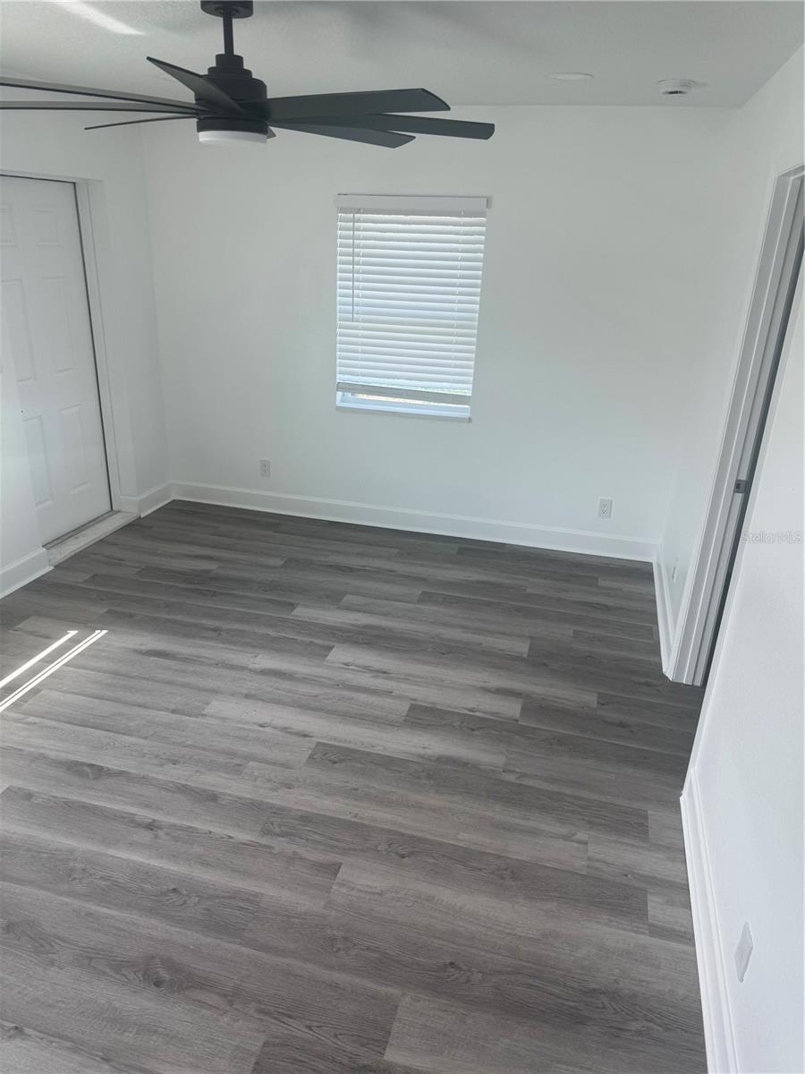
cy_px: 537
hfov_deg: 56.8
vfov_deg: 71.6
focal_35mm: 24
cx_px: 402
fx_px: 744
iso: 64
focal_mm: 6.76
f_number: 1.78
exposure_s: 1/146
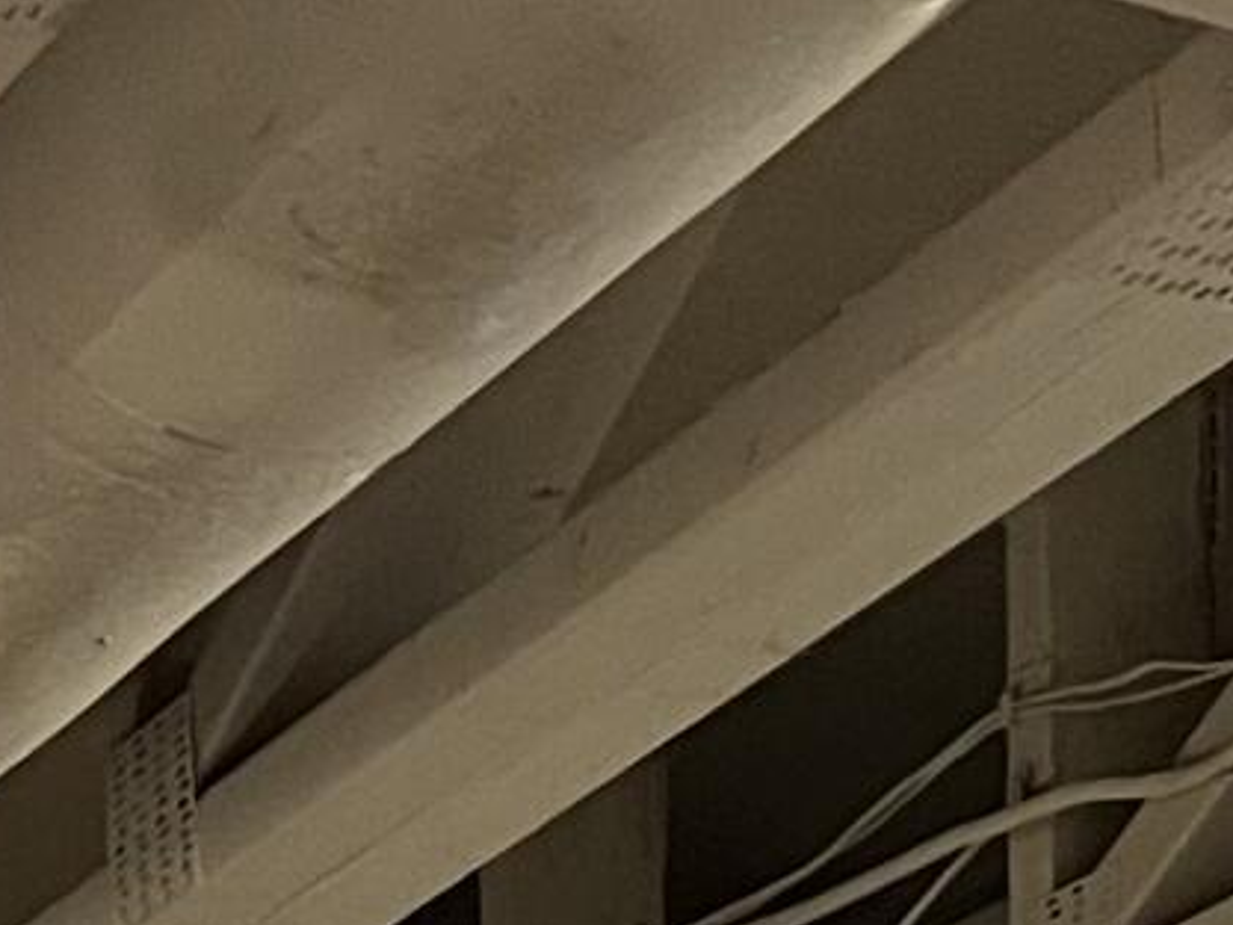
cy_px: 2896
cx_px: 1700
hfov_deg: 10.3
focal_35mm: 187
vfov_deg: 7.0
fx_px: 6663
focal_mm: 5.1
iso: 320
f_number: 1.6
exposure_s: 1/60
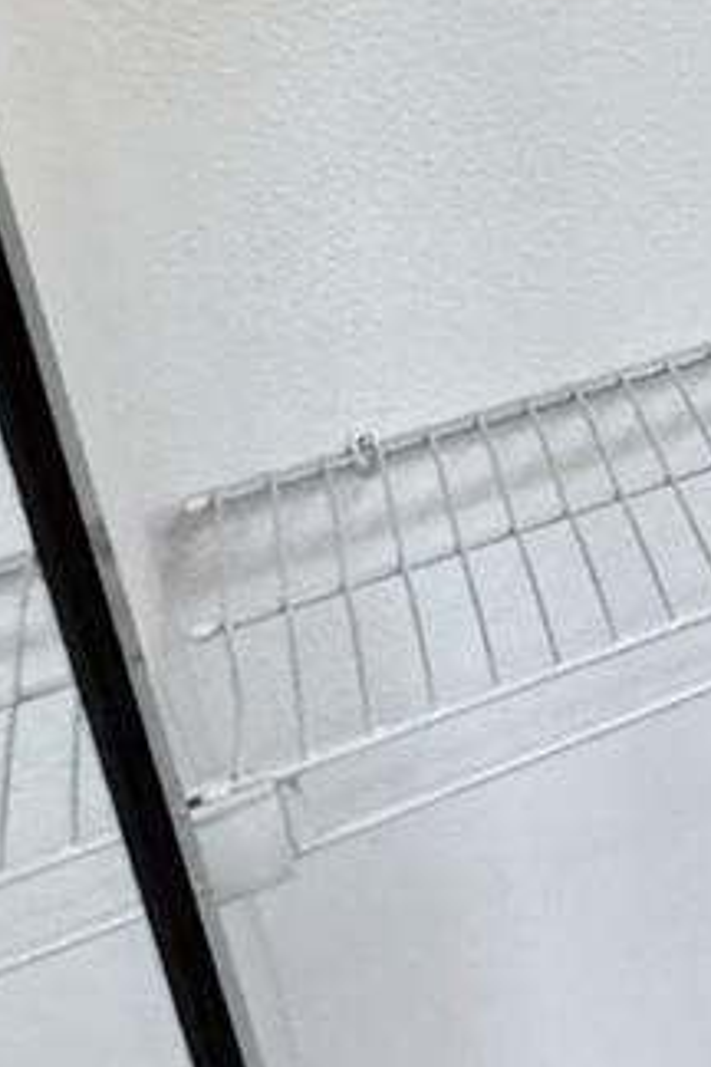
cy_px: -165
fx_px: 2133
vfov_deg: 25.6
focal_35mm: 72
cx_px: 1751
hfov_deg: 13.4
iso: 320
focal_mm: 2.22
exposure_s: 1/120
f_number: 2.2
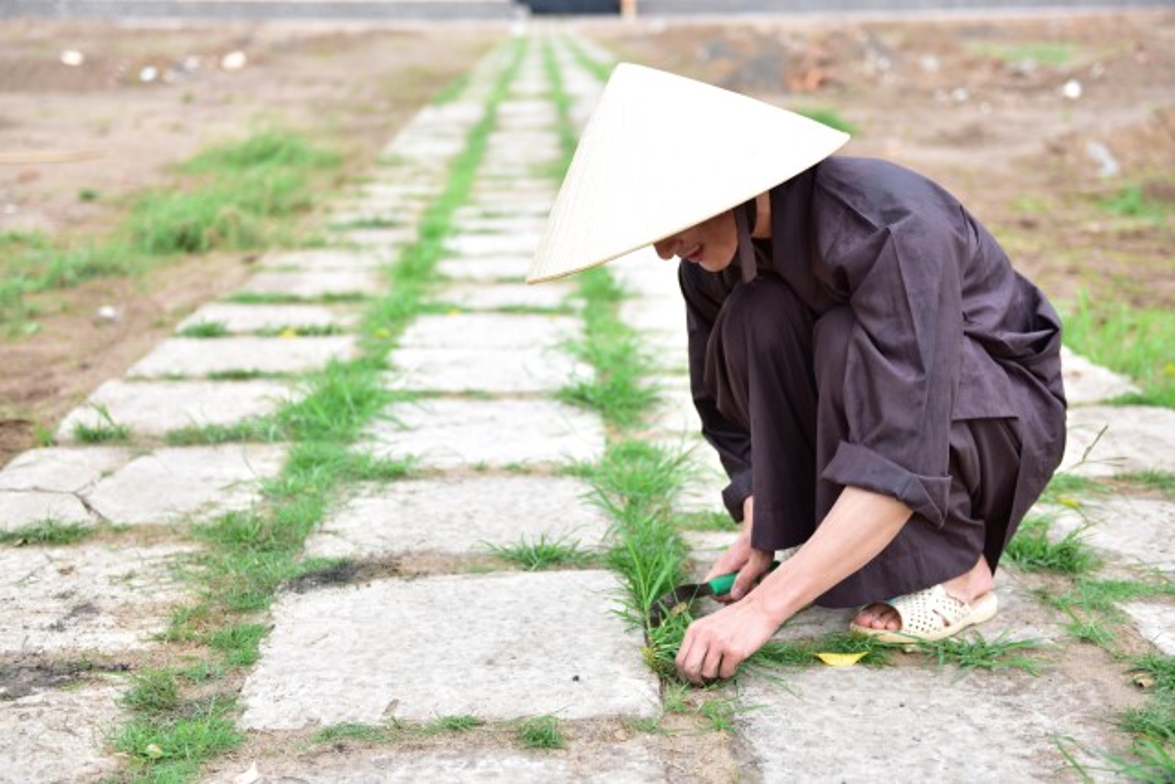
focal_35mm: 52
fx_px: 1697
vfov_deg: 26.0
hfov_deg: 38.2
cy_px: 392
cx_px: 588
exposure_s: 1/80
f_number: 2.8
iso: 100
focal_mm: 52
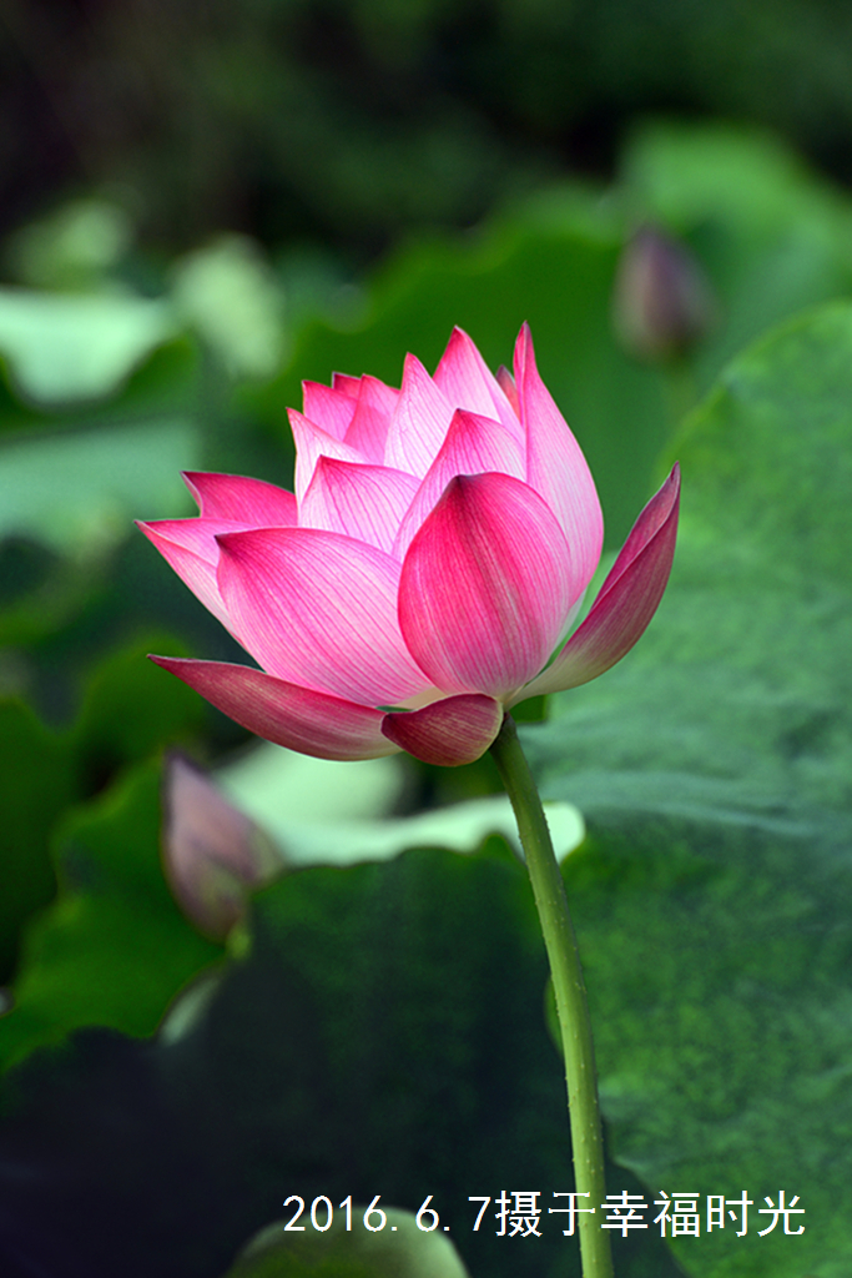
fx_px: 10646
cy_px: 639
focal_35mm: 300
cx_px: 426
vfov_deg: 6.9
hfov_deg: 4.6
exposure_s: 1/320
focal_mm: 300
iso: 800
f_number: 11
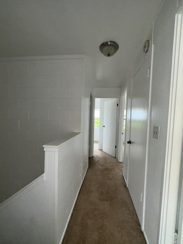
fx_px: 106
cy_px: 126
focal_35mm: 15
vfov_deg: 98.1
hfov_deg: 81.7
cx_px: 92
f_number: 2.2
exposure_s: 1/122
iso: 80
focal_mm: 2.22
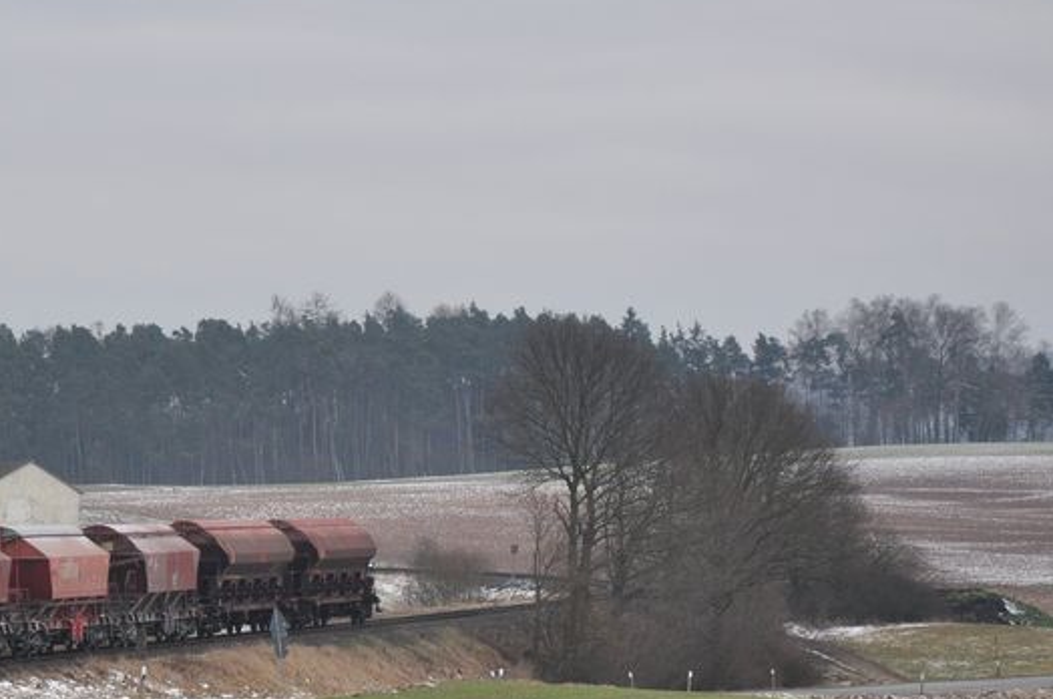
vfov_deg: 4.8
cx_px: 44
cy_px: 430
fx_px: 8384
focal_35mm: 287
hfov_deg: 7.2
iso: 400
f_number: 9
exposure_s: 1/400
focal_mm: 98
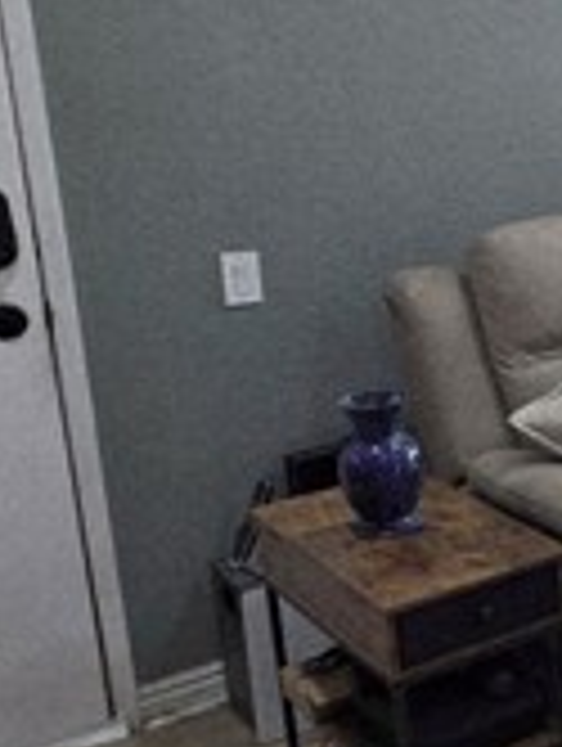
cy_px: 306
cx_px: 998
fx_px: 1080
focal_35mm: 50
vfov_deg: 38.0
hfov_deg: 20.8
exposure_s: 1/60.2
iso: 64
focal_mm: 2.2
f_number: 2.2
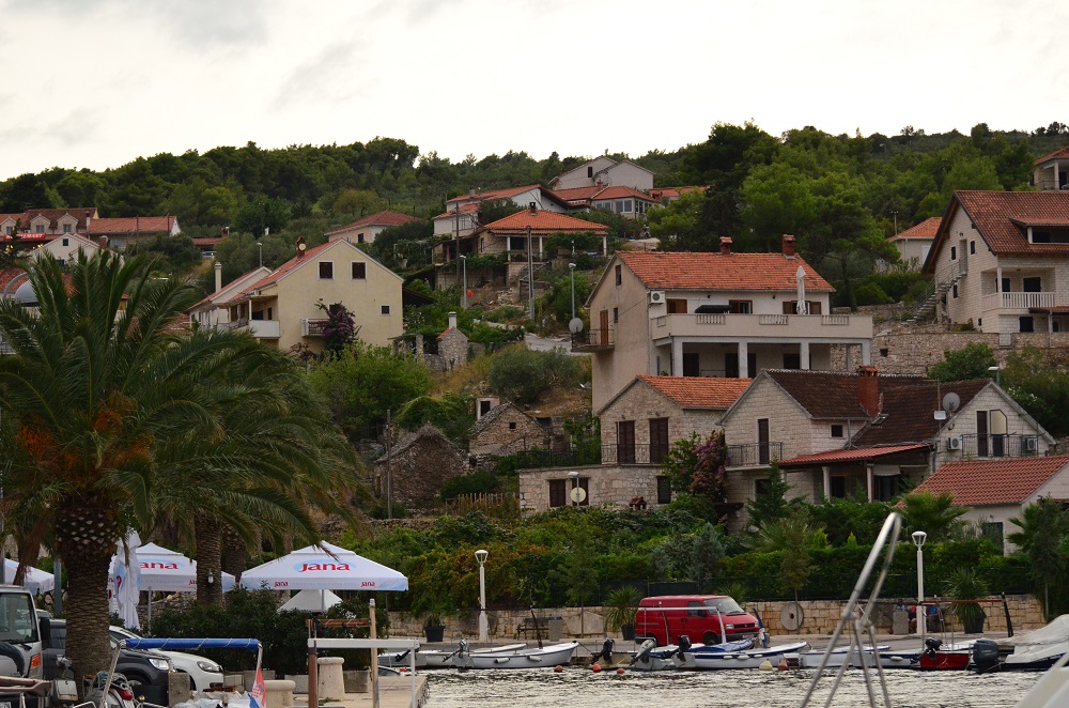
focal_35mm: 105
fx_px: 3111
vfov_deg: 13.0
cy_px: 354
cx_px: 534
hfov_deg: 19.5
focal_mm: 70
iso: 2000
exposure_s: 1/1600
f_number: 4.5
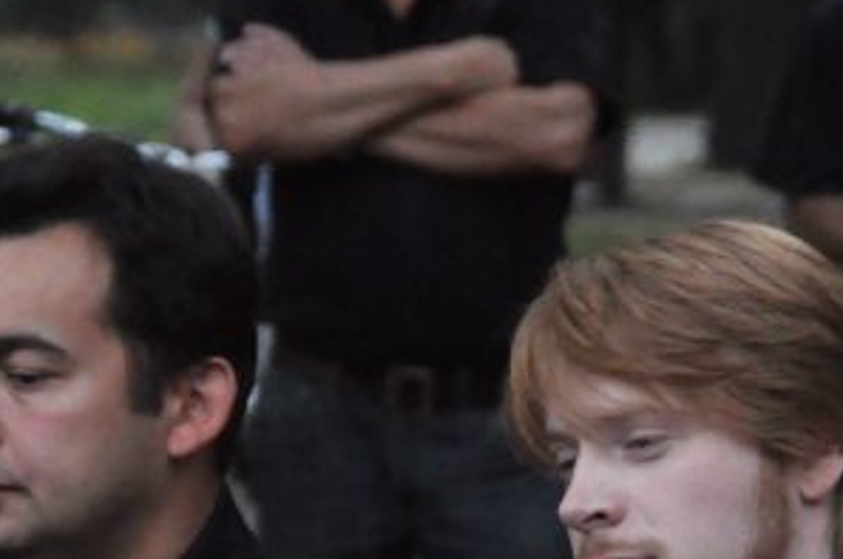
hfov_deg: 4.1
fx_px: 11853
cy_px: 837
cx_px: 531
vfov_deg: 2.7
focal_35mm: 507
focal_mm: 98
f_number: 5.6
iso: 2000
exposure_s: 1/200
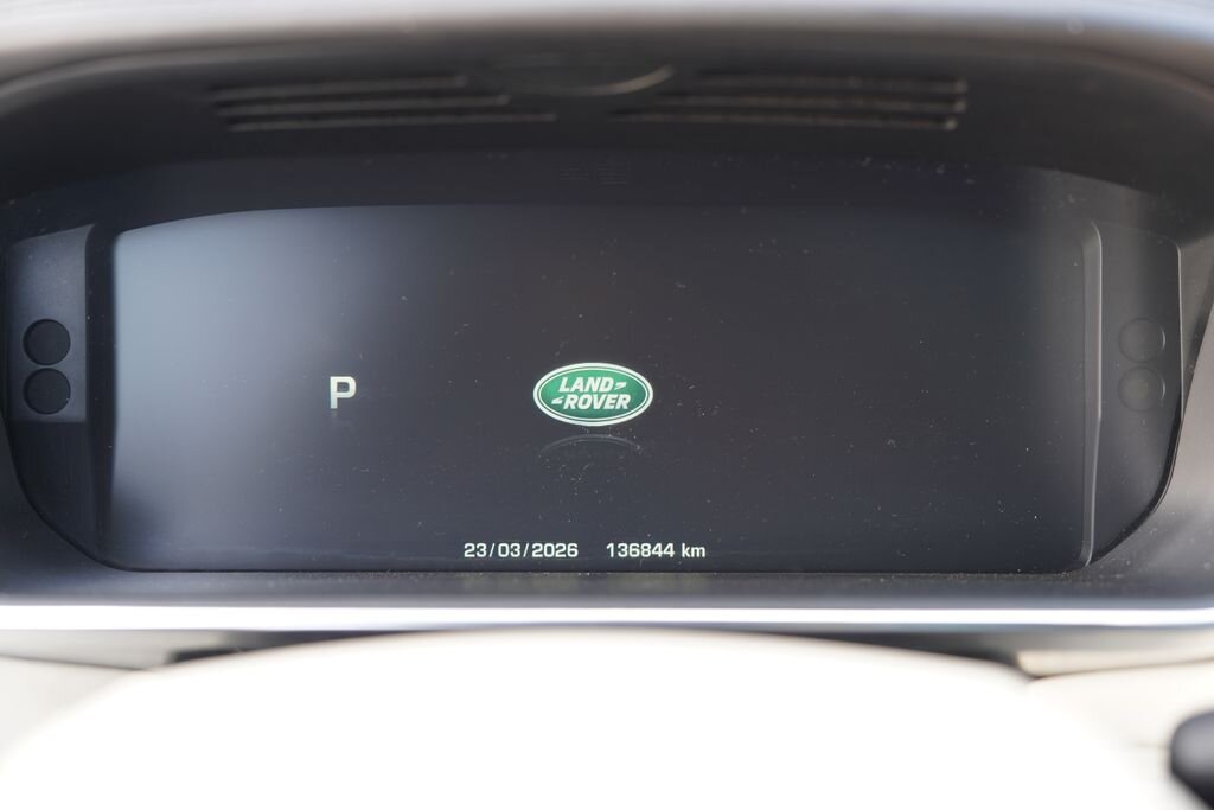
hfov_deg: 46.4
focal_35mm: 42
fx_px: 1416
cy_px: 405
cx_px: 607
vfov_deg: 31.9
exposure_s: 1/40
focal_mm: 42
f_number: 3.2
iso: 200
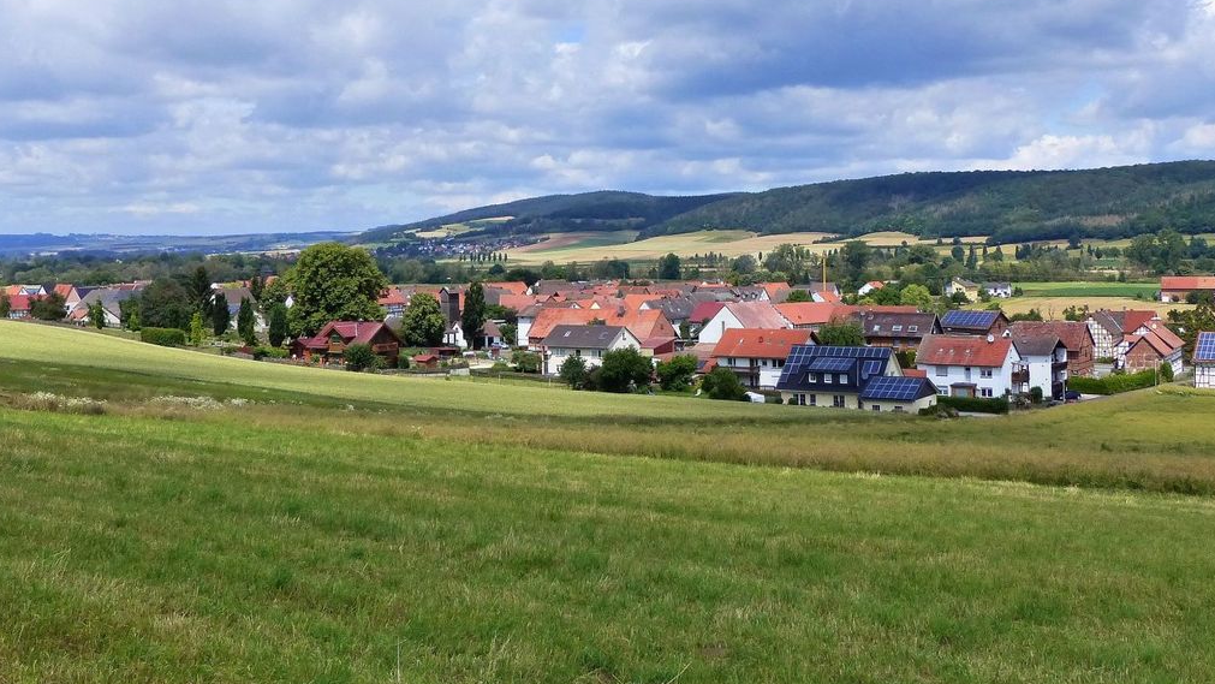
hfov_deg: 61.0
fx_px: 1031
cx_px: 608
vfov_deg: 36.3
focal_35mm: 32
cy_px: 232
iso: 250
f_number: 4
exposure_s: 1/1300
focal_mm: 4.9
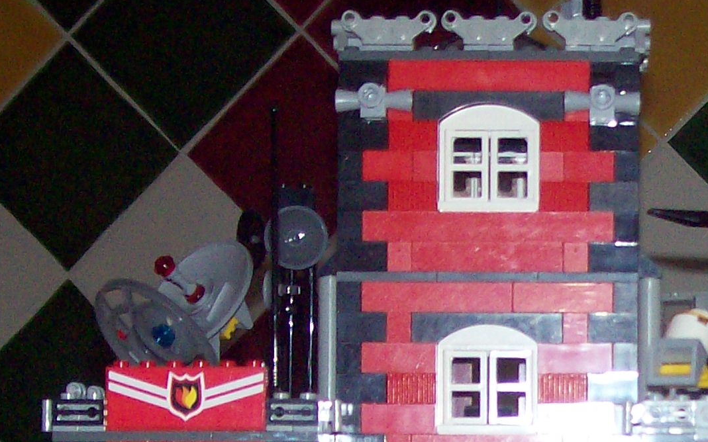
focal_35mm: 127
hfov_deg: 16.3
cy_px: 461
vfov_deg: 10.2
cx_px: 608
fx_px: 2450
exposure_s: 1/73.1
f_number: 3
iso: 140
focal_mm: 7.6
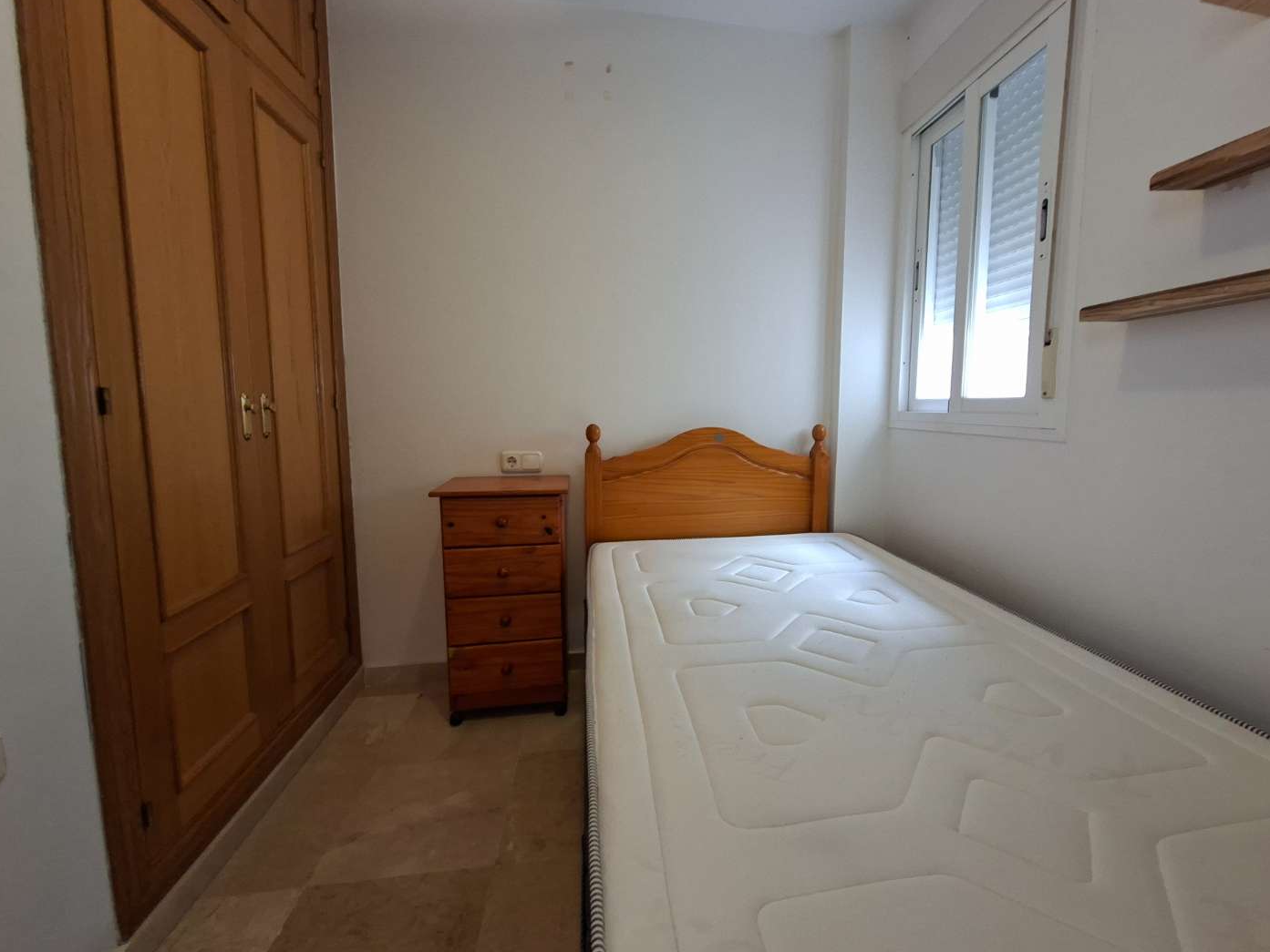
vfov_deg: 85.6
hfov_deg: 101.9
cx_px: 676
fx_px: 514
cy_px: 459
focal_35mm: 14
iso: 160
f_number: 2.2
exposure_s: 1/24
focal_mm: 1.74
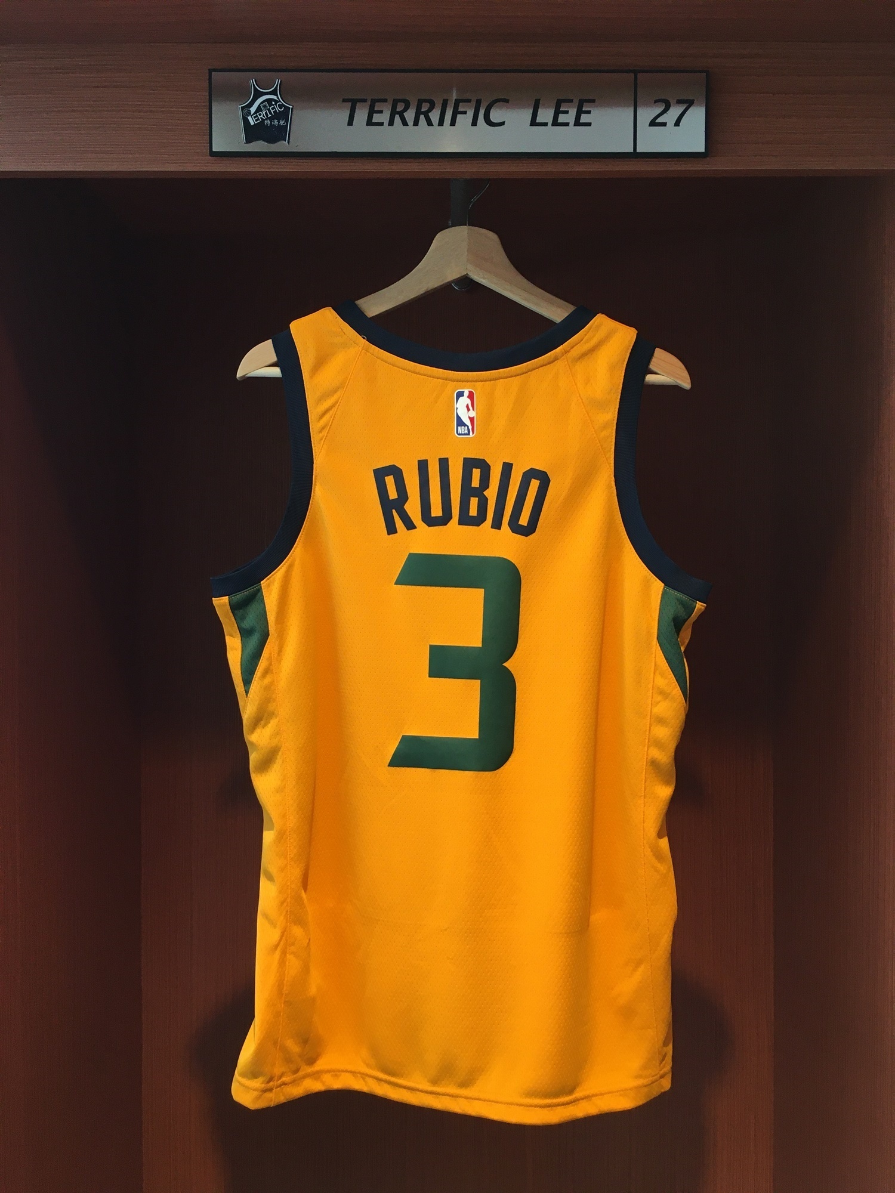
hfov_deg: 48.2
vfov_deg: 61.7
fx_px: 1000
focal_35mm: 29
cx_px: 448
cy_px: 596
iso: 32
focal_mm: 4.15
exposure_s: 1/30
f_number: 2.2
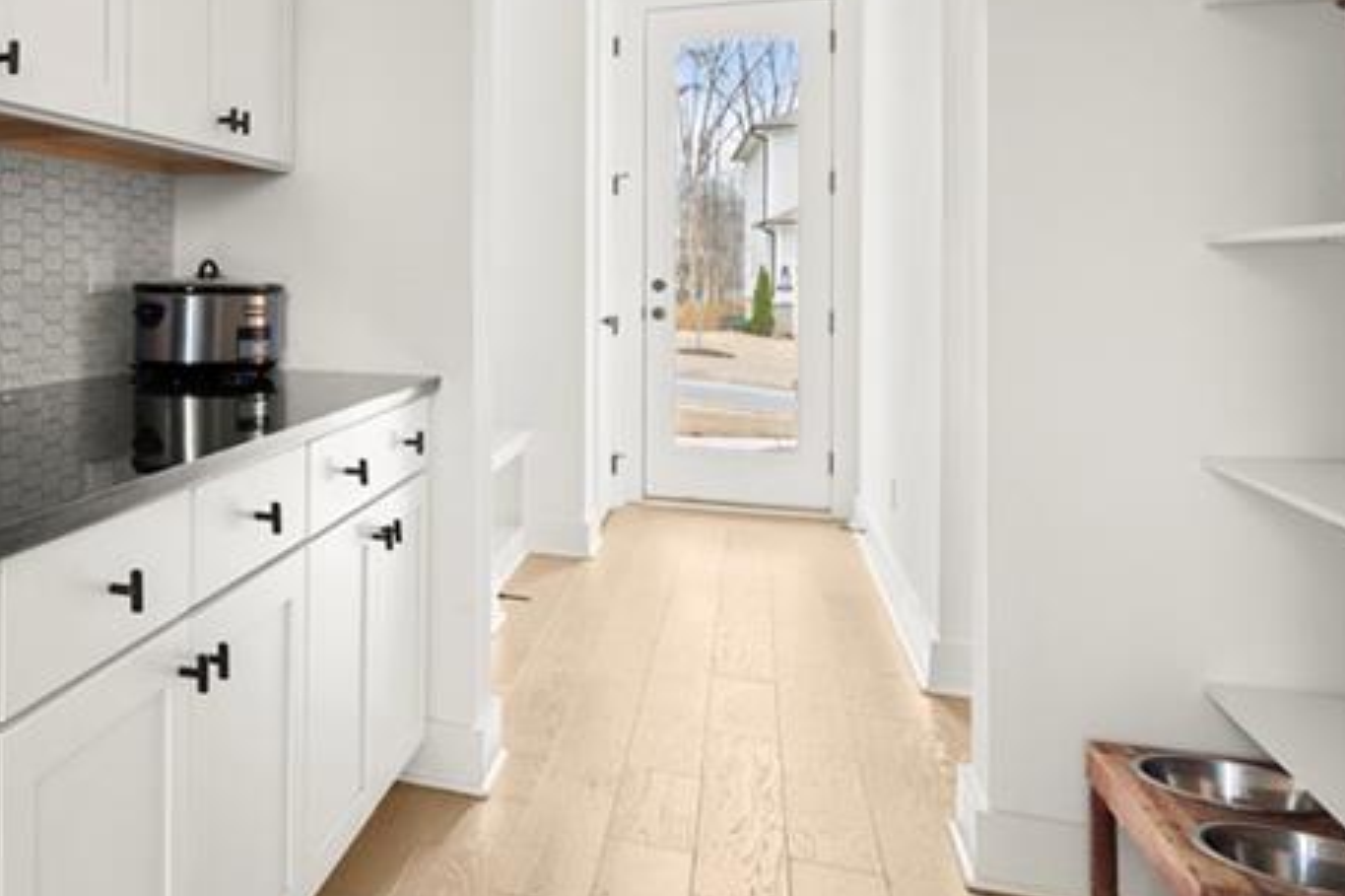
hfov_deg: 44.9
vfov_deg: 35.2
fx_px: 1386
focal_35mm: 37
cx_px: 41
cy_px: 257
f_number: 8
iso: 320
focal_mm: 16.5
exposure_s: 1/1.67
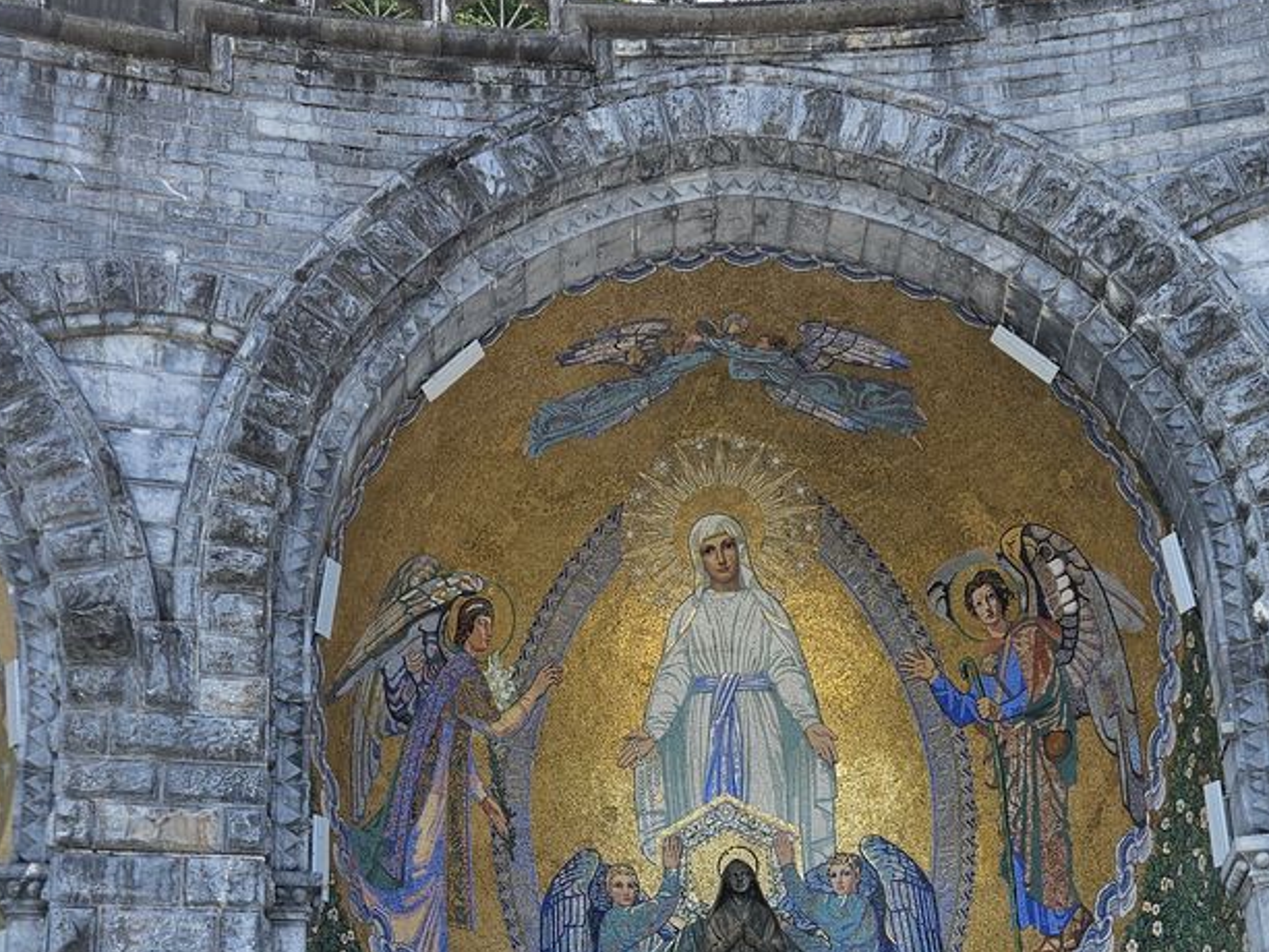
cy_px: 906
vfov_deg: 30.4
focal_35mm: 45
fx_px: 1650
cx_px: 679
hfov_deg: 42.0
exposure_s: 1/1114
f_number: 1.8
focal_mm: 5.4
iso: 50
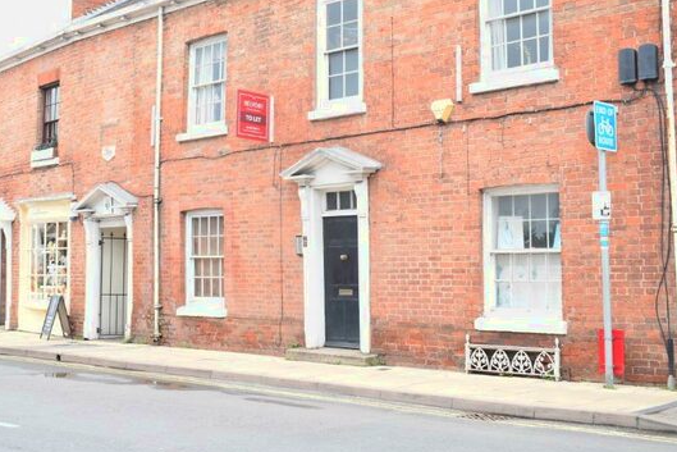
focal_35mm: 50
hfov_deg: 39.7
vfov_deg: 27.1
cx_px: 276
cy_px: 172
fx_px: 934
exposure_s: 1/60
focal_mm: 25
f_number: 7.1
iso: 125
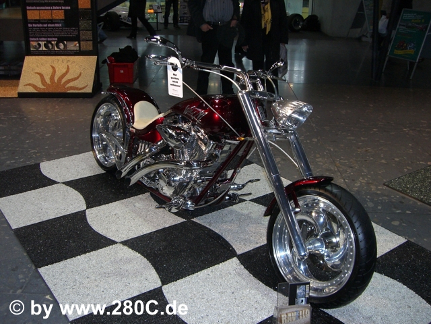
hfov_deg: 49.0
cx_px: 216
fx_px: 473
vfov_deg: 37.7
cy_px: 162
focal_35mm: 38
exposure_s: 1/60
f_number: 2.7
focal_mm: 6.2
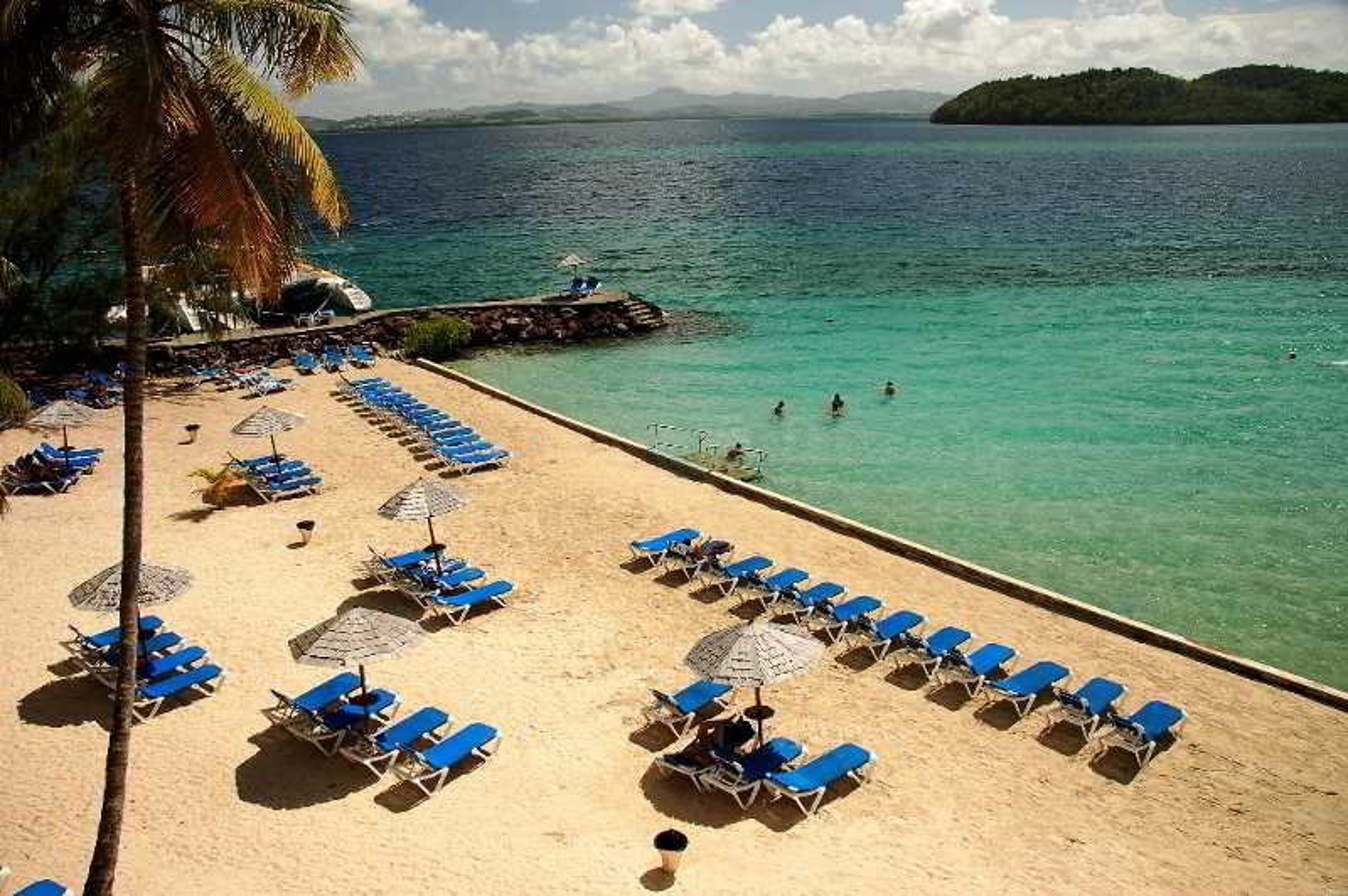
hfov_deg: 67.4
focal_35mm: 27
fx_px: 1010
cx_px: 674
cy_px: 448
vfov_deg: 47.9
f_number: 7.1
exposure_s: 1/200
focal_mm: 18
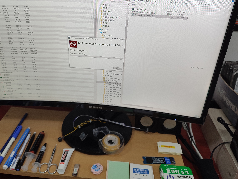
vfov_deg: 45.0
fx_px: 213
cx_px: 100
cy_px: 64
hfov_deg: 58.0
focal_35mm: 31
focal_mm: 5.89
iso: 232
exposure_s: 1/60
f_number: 1.89
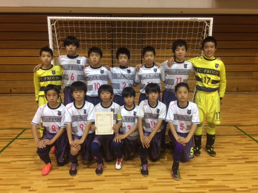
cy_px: 96
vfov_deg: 48.2
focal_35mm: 29
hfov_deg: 61.7
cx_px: 129
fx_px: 216
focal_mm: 4.15
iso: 160
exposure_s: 1/33
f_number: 2.2
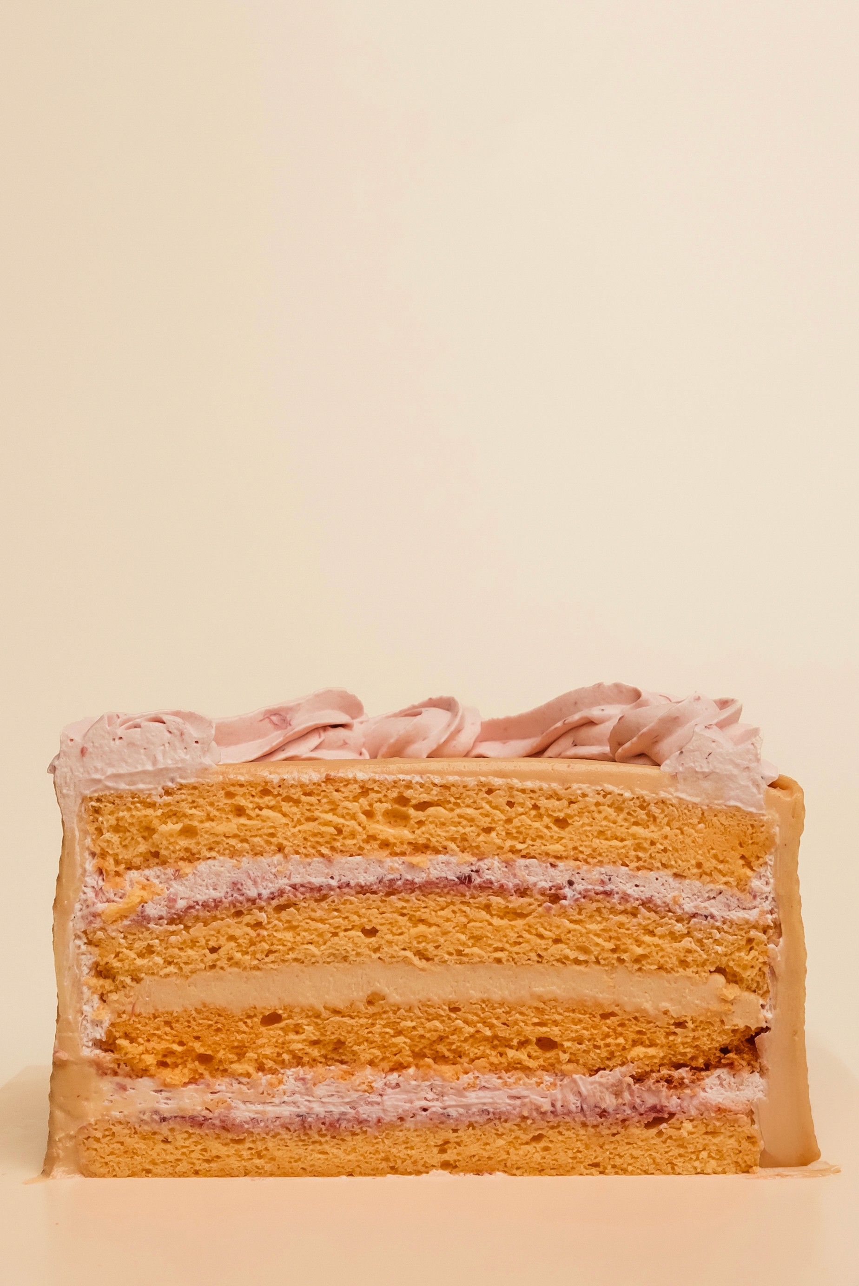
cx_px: 430
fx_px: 1859
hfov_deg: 26.0
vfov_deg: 38.2
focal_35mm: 52
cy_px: 643
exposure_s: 1/160
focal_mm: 35
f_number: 8
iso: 800
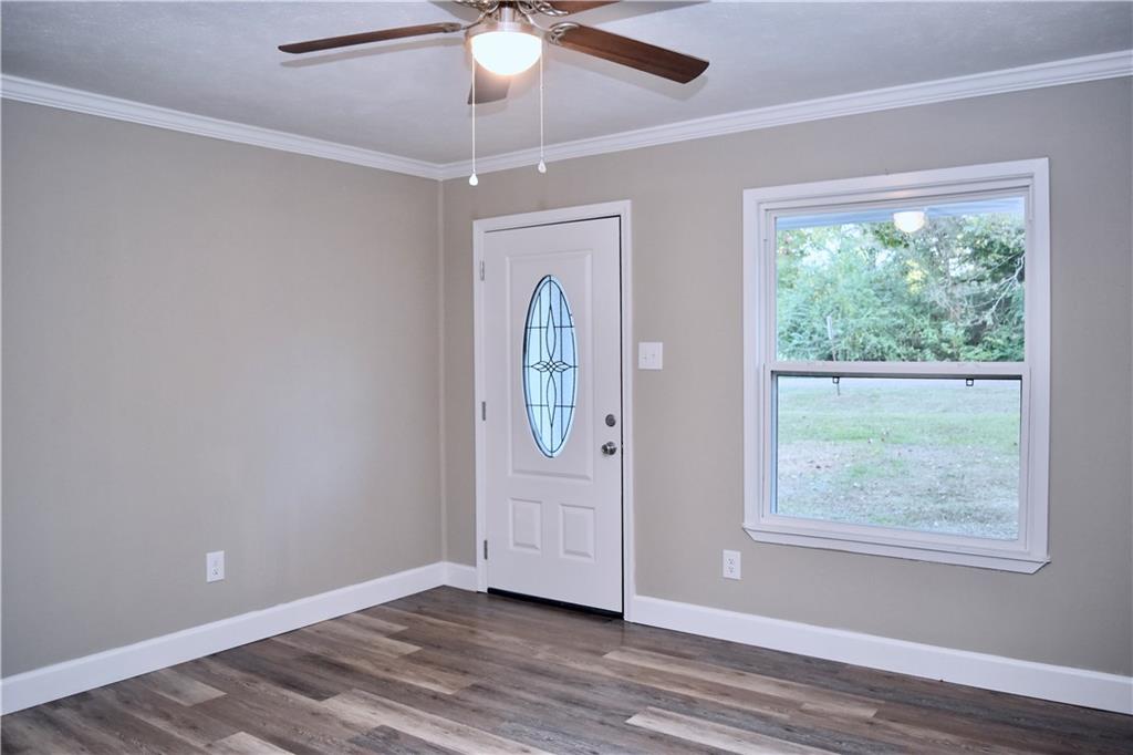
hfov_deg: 67.4
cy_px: 378
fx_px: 849
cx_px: 566
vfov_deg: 47.9
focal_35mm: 27
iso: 800
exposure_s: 1/60
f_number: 4
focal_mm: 18
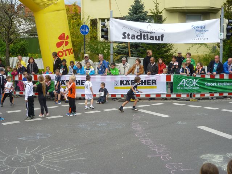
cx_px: 116
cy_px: 87
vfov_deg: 24.0
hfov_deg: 31.7
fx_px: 409
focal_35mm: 61
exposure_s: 1/160
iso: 80
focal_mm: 10.9
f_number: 5.2
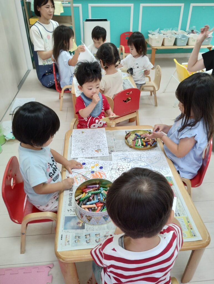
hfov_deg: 49.9
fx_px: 230
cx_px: 107
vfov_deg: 63.4
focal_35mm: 28
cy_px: 142
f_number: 1.8
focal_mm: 4.27
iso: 494
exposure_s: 1/100
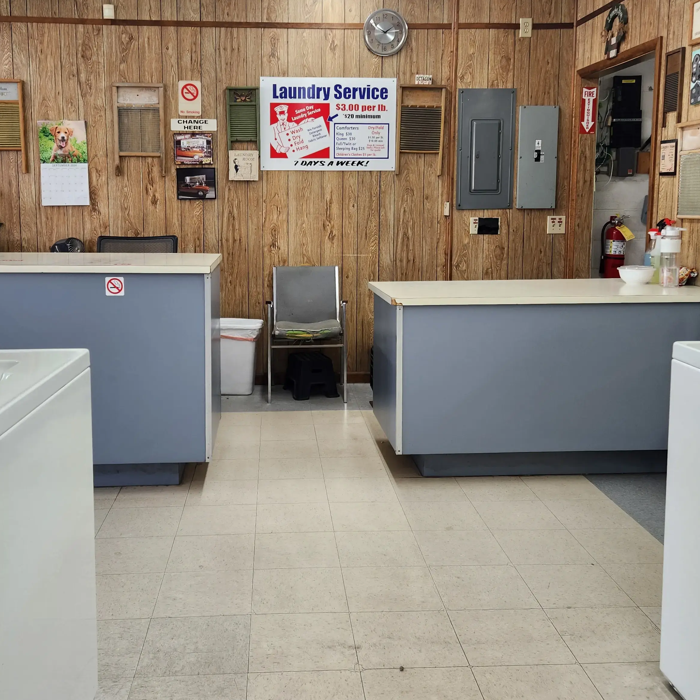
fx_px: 801
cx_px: 308
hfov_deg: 47.1
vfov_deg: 46.9
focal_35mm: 35
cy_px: 278
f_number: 1.8
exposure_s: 1/120
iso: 80
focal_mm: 5.4
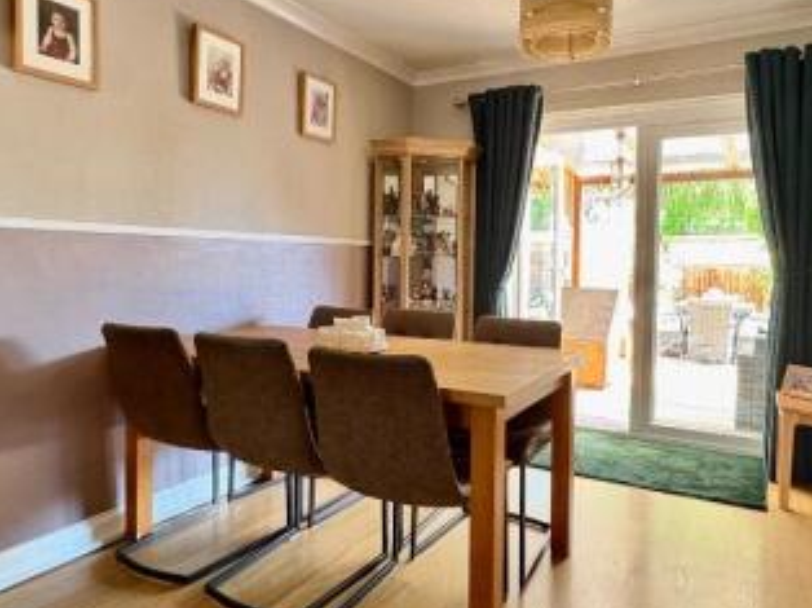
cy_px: 278
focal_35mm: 26
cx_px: 415
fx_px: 609
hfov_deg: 67.3
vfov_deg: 52.9
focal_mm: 2.22
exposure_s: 1/60
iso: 640
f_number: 2.2
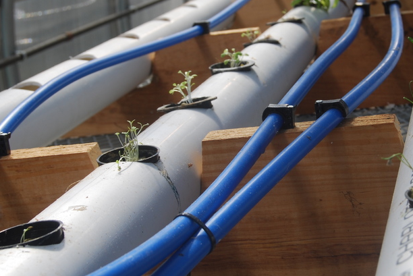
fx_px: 1008
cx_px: 290
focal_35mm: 88
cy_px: 108
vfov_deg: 15.6
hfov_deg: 23.0
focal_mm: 35
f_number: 8
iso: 100
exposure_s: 1/250
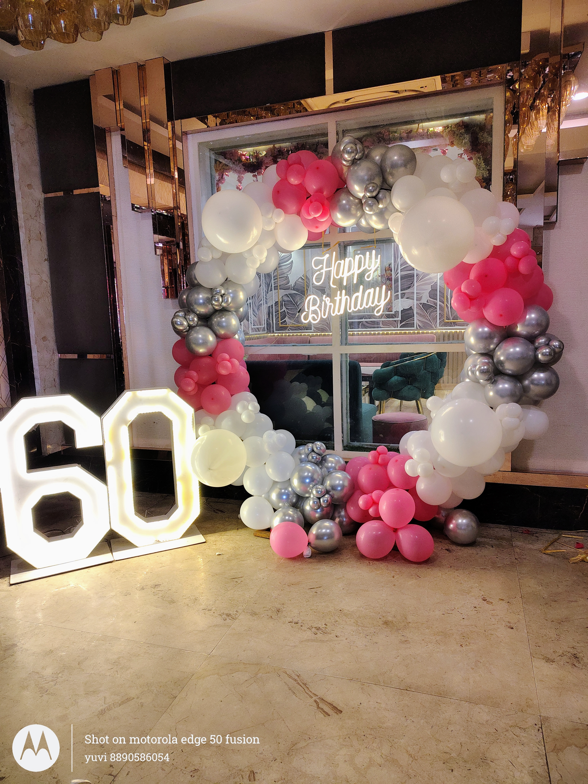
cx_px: 294
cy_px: 392
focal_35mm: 24
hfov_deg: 56.8
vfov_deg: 71.6
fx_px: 544
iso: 644
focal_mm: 5.56
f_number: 1.8
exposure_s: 1/50
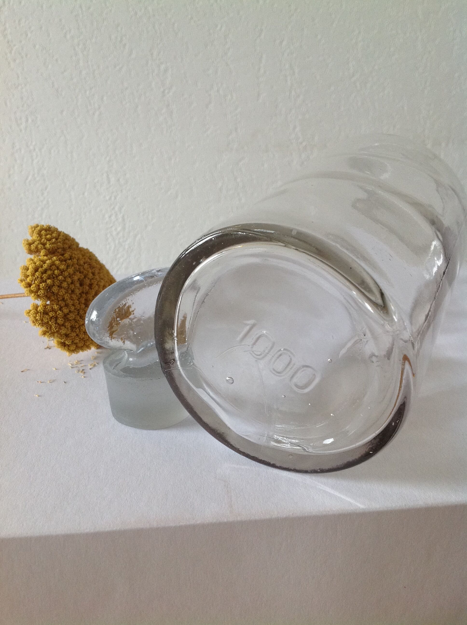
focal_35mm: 35
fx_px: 631
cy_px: 312
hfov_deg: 40.6
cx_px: 234
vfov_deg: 52.7
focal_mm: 4.28
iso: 100
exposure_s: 1/120
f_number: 2.4
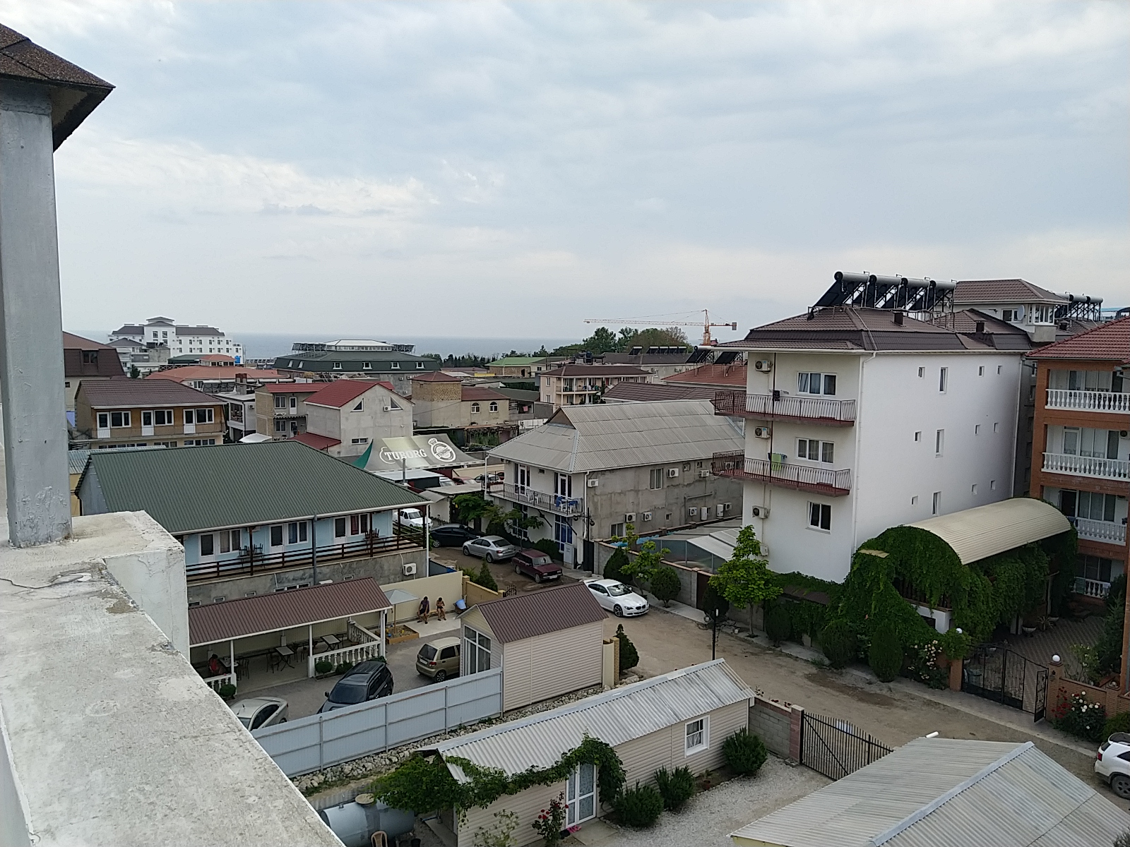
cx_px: 565
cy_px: 424
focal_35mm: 25
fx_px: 816
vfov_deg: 54.9
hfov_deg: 69.4
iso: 100
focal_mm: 4.28
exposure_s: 1/1629
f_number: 1.75
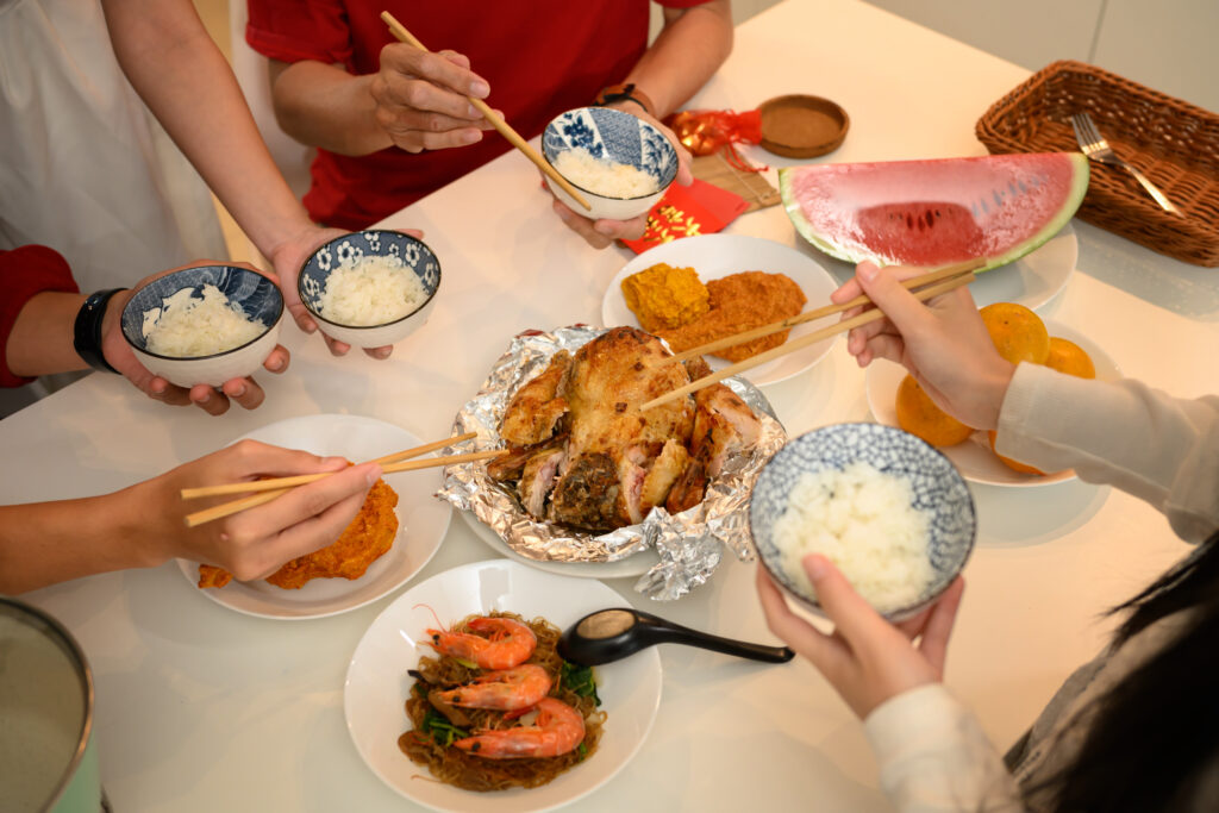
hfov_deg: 48.5
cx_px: 610
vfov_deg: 33.4
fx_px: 1355
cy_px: 406
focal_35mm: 40
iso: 800
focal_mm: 40
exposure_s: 1/160
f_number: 4
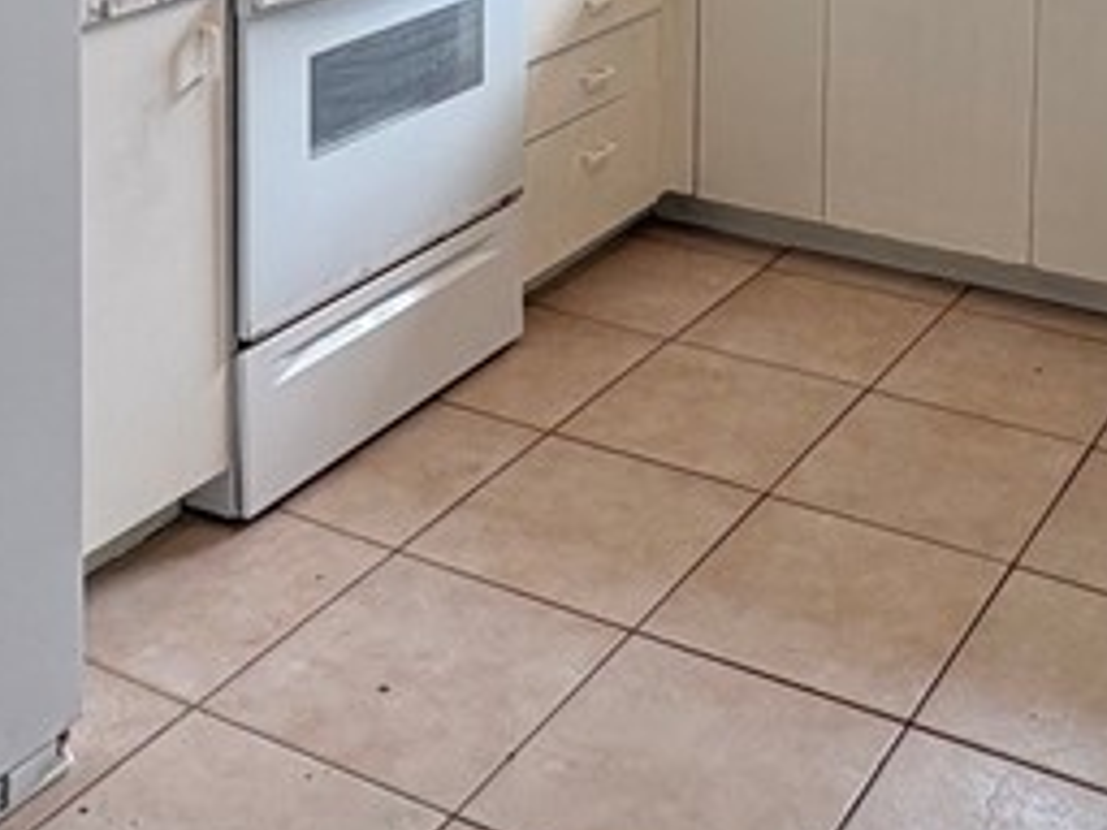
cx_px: 731
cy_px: -290
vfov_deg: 22.8
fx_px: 1791
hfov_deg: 34.1
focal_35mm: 56
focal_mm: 2.22
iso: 64
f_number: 2.2
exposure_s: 1/163
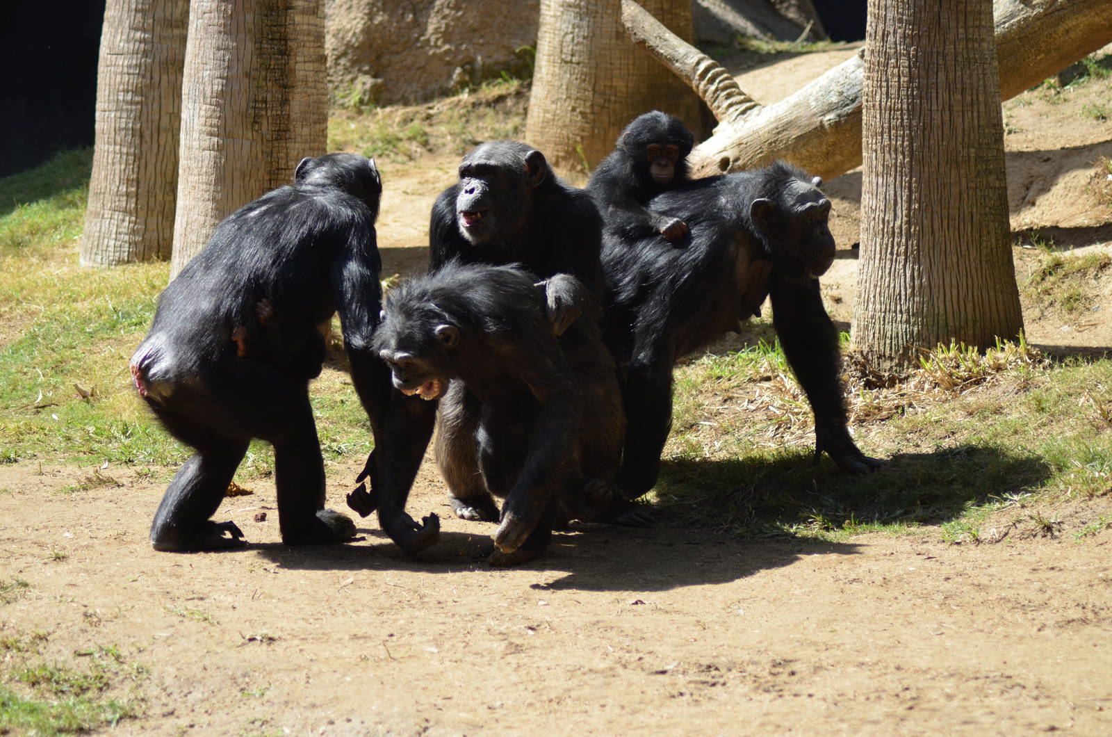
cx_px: 556
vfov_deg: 7.6
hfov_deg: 11.4
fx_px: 5549
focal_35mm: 180
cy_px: 368
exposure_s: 1/1000
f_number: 4.2
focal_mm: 120
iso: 400
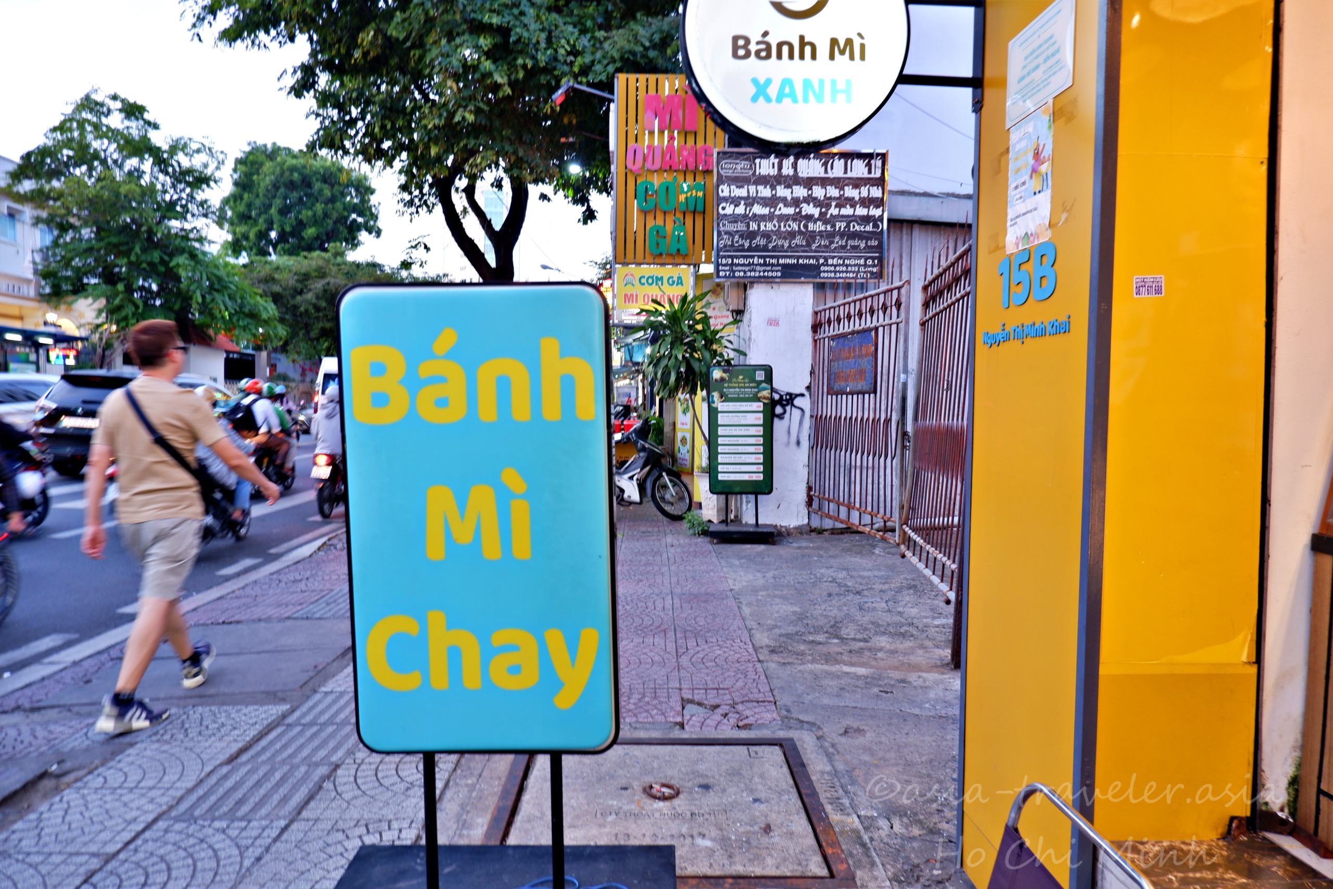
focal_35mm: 23
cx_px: 666
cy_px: 444
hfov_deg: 76.1
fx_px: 852
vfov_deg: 55.1
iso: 200
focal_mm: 15
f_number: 3.5
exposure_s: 1/25
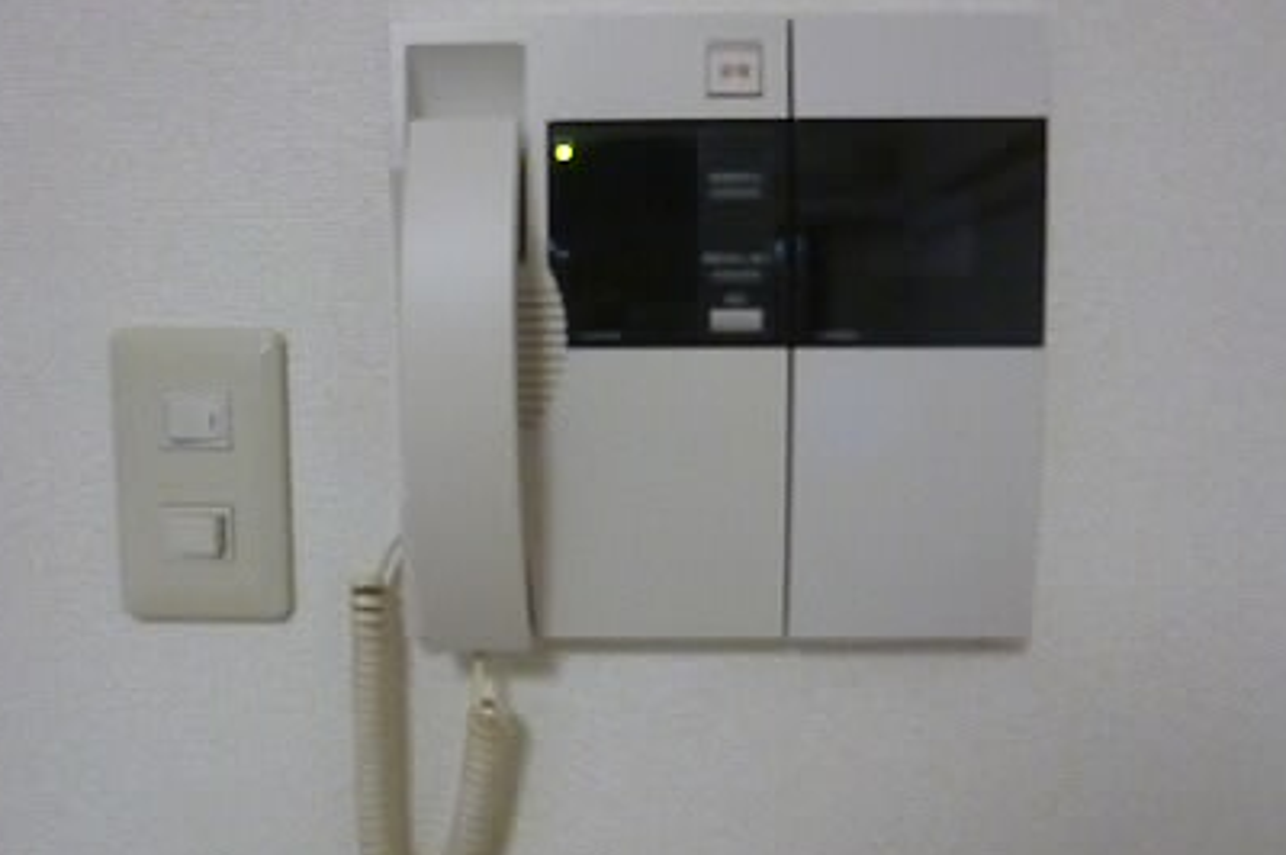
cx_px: 643
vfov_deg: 46.3
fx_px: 999
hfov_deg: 65.5
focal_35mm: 28
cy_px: 436
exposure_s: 1/60
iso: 1600
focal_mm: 4.5
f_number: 3.1
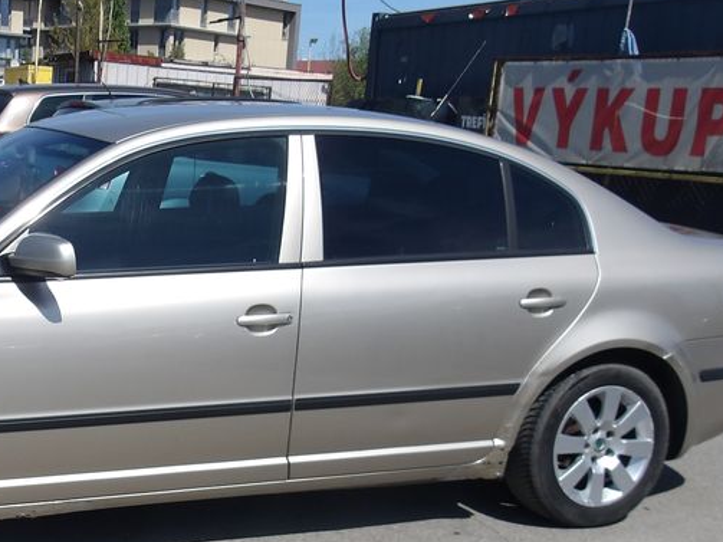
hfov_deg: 33.6
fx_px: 1148
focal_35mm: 55
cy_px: 395
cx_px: 118
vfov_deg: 26.3
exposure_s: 1/180
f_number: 10.4
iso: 100
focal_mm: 4.9
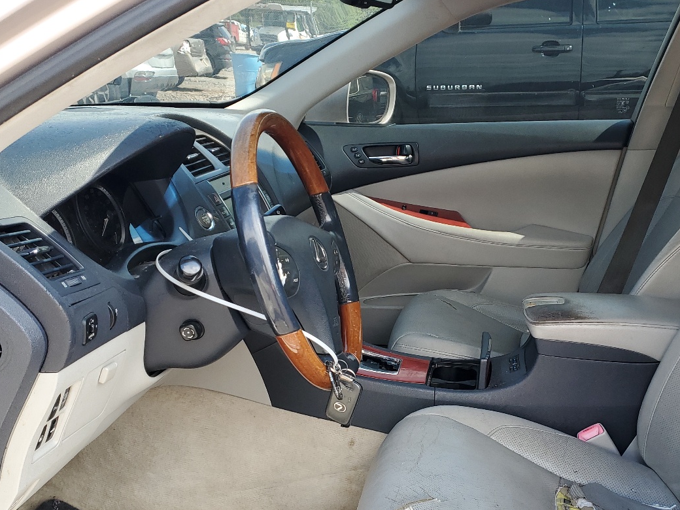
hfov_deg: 46.7
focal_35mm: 40
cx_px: 379
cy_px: 347
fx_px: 786
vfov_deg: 35.5
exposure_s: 1/312
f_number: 1.5
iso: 50
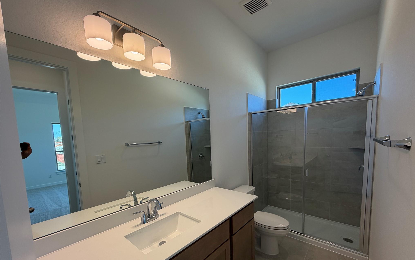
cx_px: 209
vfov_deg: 74.2
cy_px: 153
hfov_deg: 101.5
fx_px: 170
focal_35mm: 15
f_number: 2.2
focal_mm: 2.22
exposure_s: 1/120
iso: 80
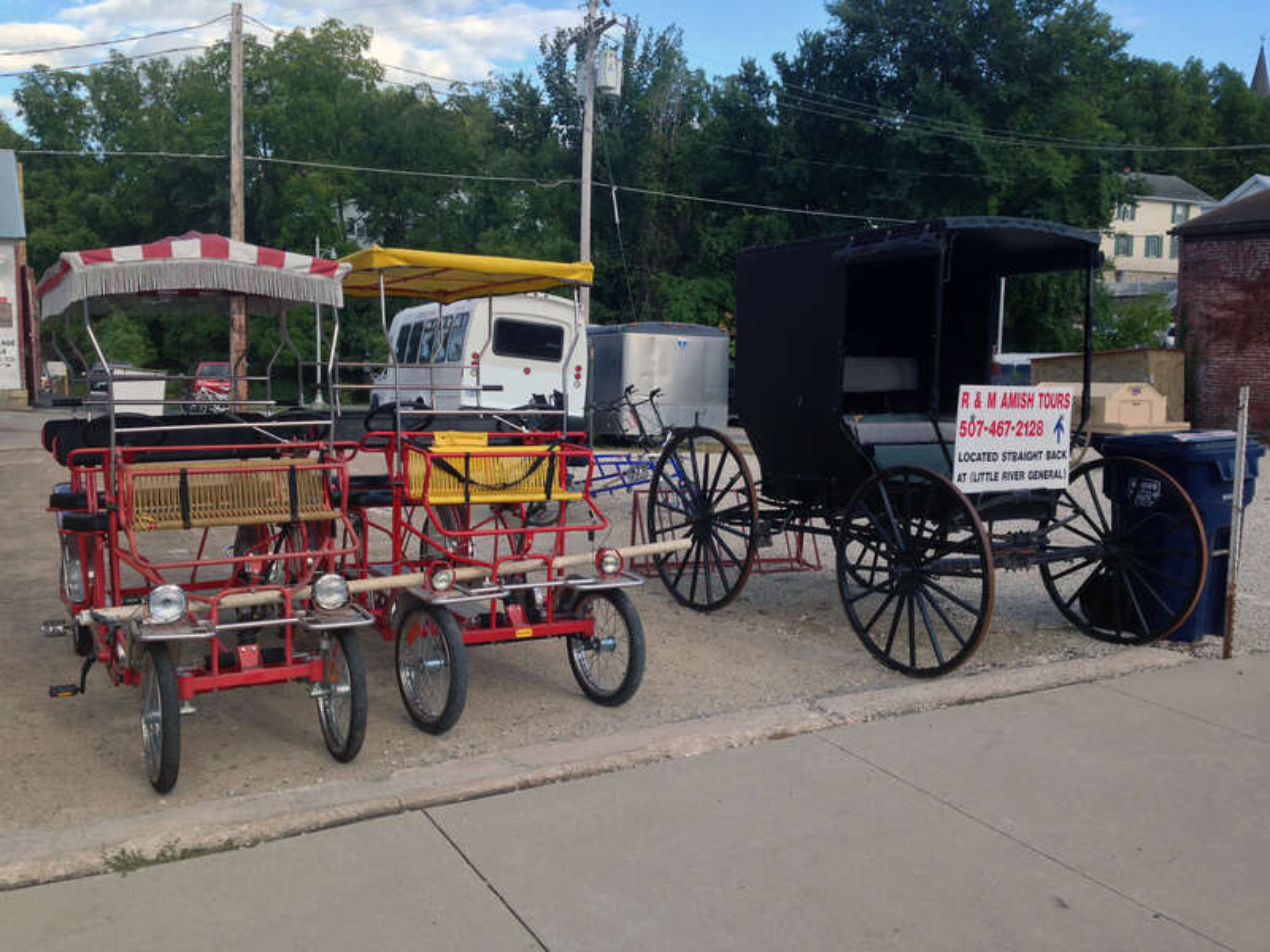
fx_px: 1211
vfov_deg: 42.9
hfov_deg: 55.4
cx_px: 635
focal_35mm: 33
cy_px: 476
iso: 50
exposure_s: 1/332
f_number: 2.4
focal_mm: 4.13
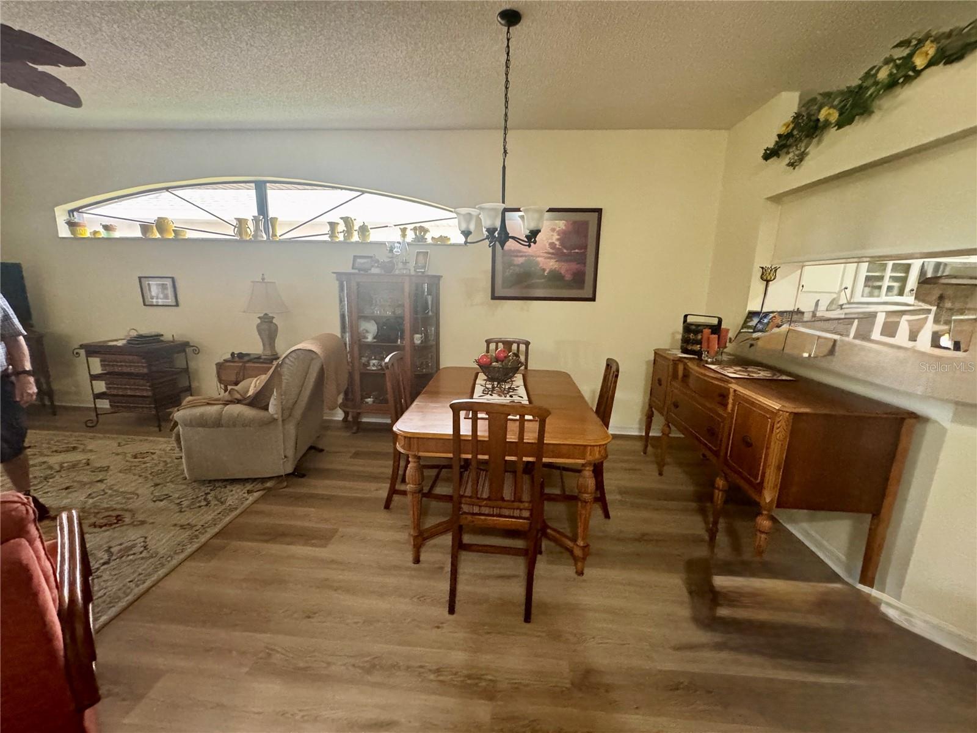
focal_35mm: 14
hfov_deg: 102.1
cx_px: 488
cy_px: 366
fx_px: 395
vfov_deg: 85.7
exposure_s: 1/60
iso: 1000
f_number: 2.2
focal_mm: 2.22
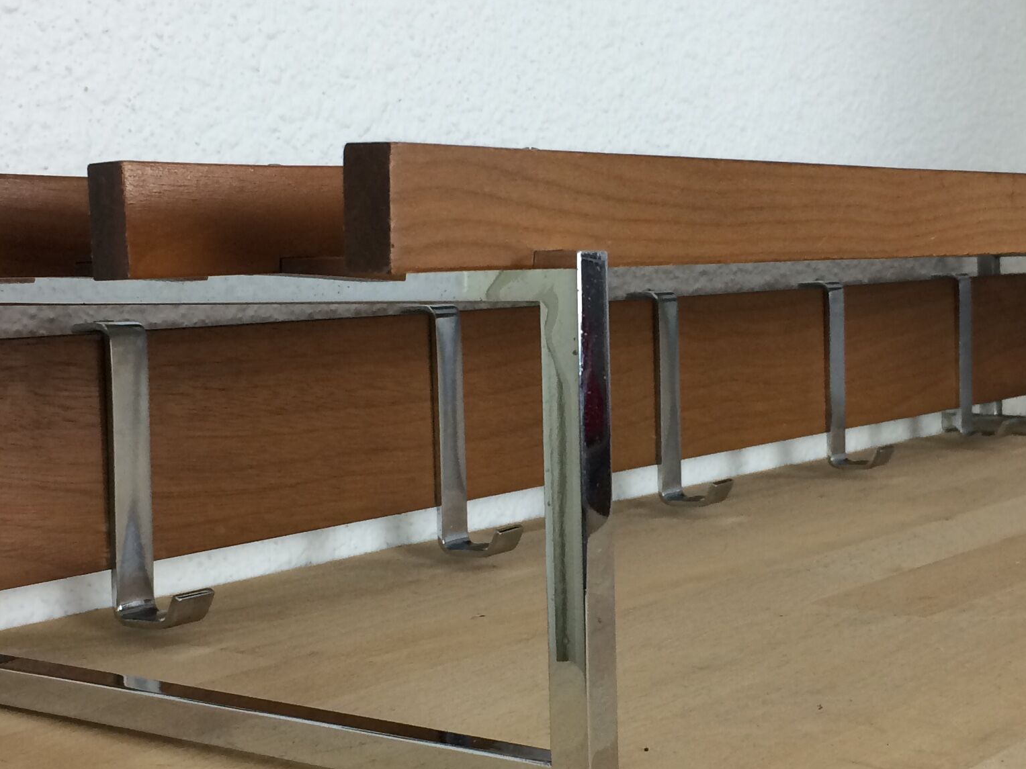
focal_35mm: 62
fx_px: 1838
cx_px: 580
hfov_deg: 31.2
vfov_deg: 23.6
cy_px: 400
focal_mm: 4.15
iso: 40
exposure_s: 1/33
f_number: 2.2
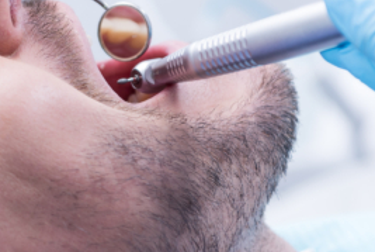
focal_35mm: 201
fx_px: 2097
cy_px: 143
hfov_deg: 10.1
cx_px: -1
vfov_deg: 6.9
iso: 200
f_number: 4
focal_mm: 70
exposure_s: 1/125
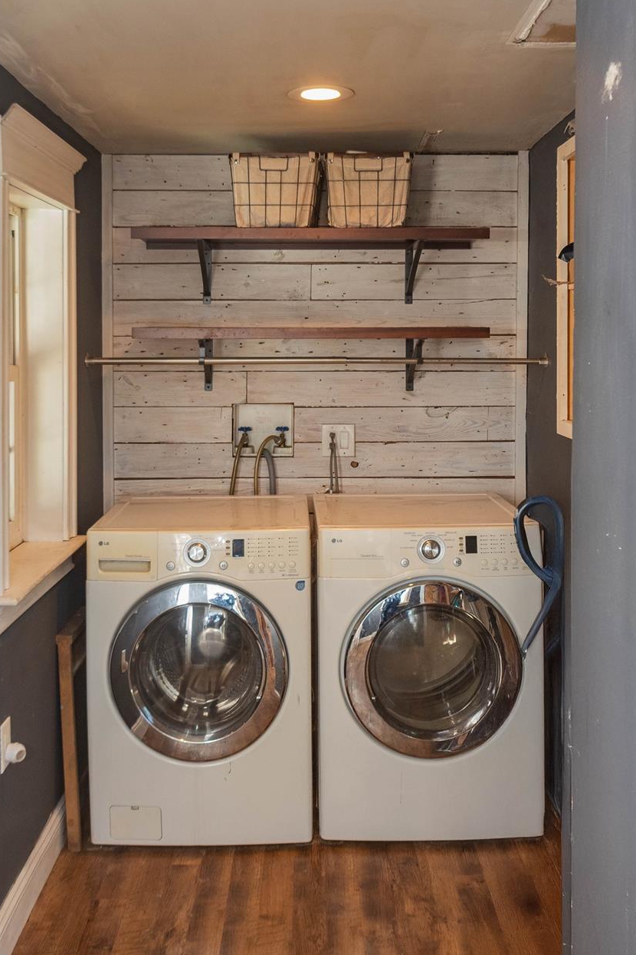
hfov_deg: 35.9
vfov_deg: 51.9
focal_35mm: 37
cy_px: 476
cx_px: 345
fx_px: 980
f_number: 5.6
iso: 1250
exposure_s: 1/60
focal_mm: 20
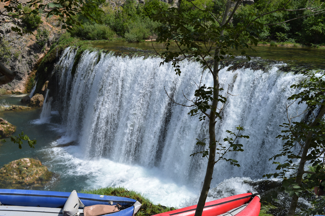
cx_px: 162
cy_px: 108
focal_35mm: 39
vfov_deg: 34.1
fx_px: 352
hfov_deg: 49.6
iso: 100
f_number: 9
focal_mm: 26
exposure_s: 1/320
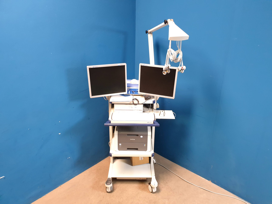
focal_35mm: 26
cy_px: 102
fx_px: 204
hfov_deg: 67.3
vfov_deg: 53.1
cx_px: 136
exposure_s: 1/24
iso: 250
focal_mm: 4.3
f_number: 2.4
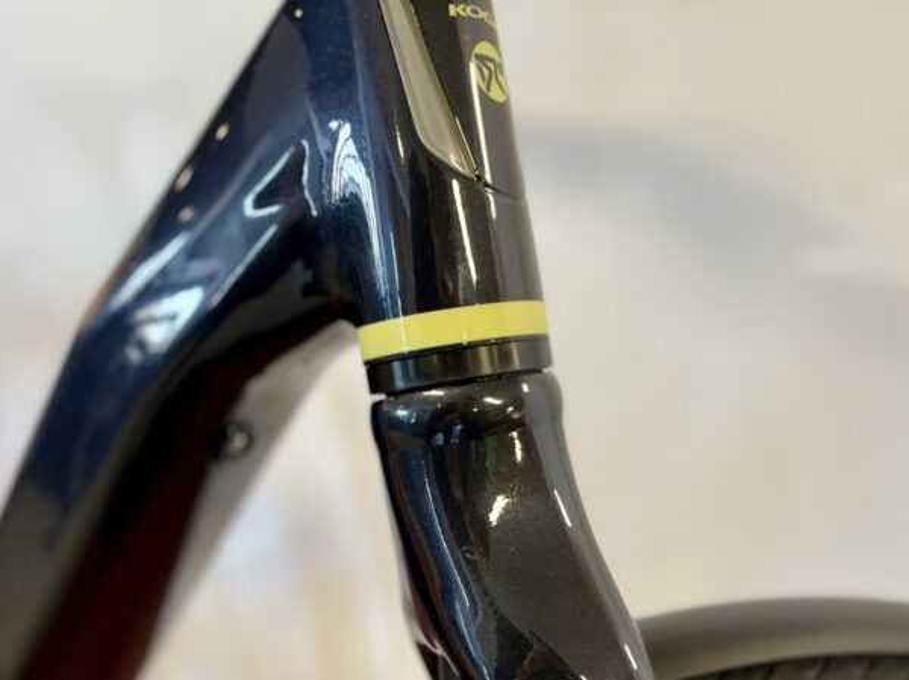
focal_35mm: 26
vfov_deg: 53.0
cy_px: 340
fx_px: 682
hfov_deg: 67.3
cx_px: 454
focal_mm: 5.1
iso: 100
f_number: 1.6
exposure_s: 1/50
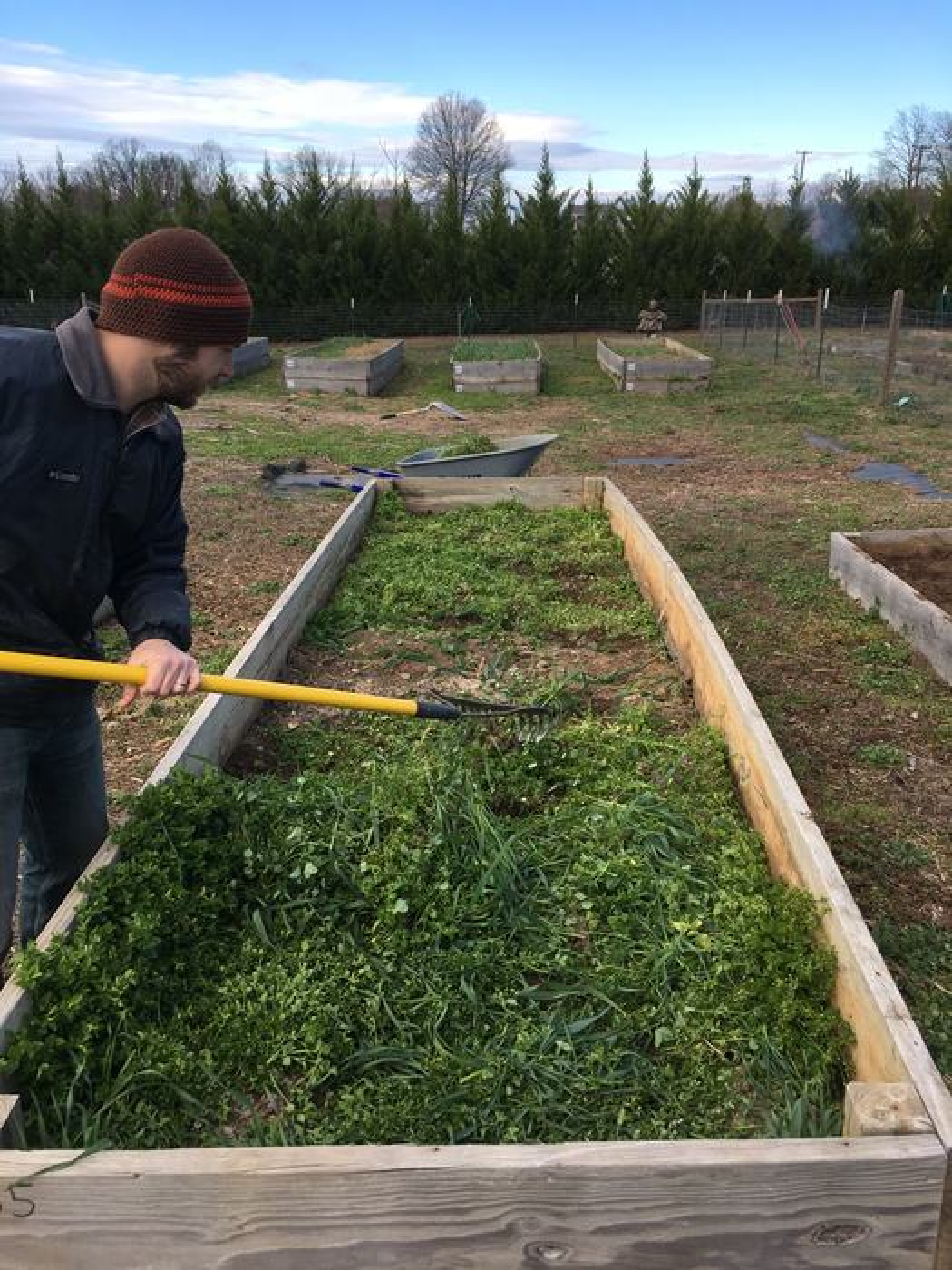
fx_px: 1063
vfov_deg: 61.7
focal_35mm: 29
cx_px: 476
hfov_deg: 48.2
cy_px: 635
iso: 25
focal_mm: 4.15
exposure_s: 1/469
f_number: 2.2
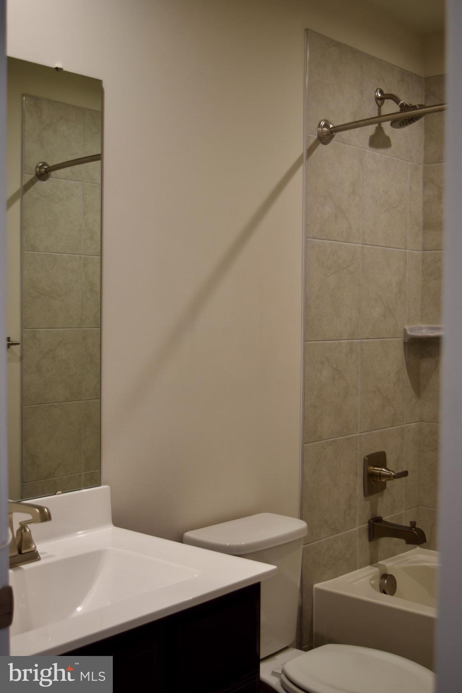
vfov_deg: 42.3
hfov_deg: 28.9
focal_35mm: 46
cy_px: 346
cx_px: 231
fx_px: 895
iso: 400
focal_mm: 31
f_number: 4.2
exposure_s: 1/60
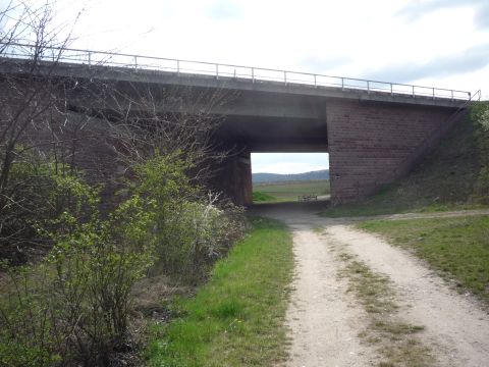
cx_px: 244
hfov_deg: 56.8
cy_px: 184
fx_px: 452
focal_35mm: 32
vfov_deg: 44.2
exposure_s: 1/400
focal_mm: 5.2
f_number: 4.5
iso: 100
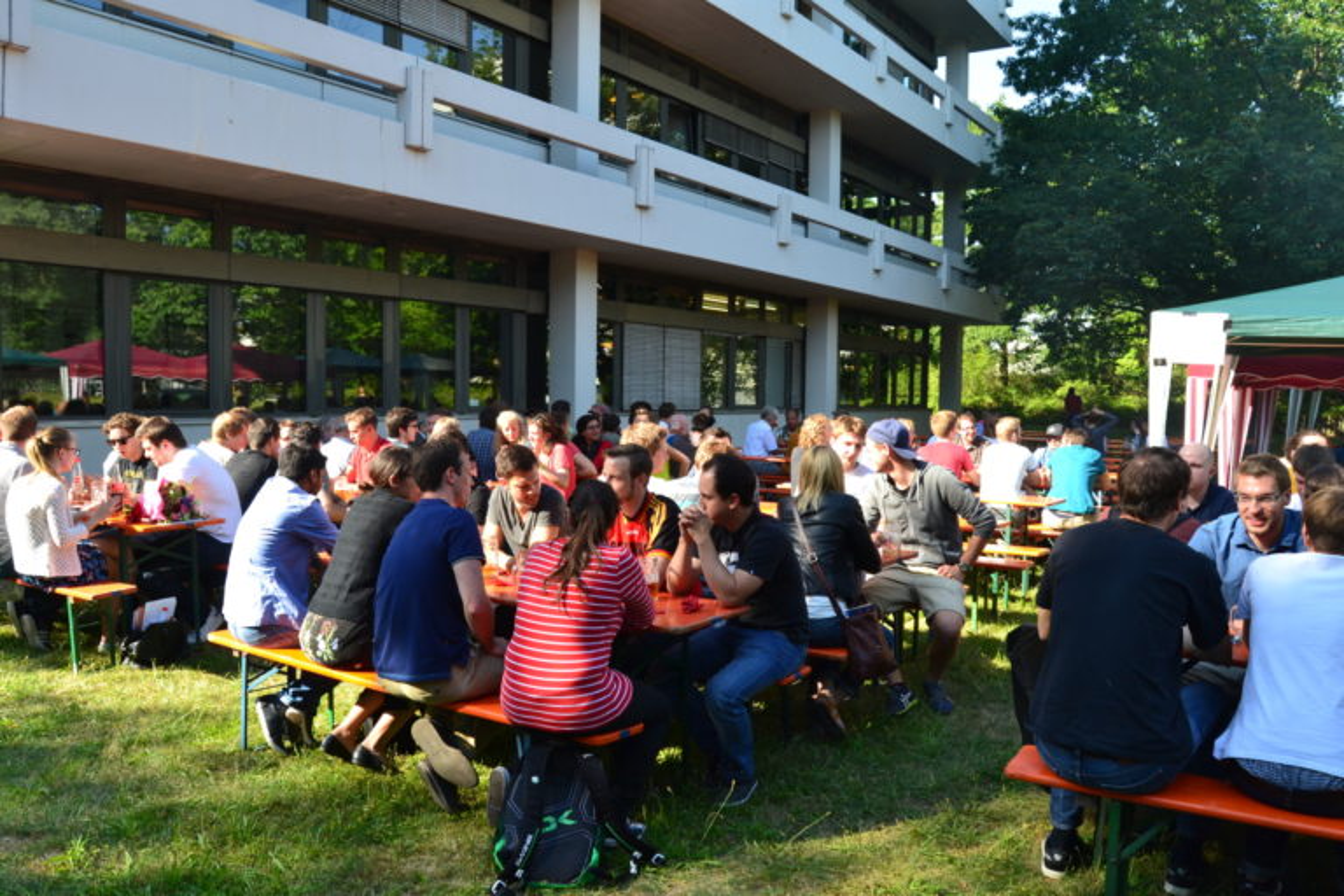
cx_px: 672
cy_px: 448
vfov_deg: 47.9
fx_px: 1008
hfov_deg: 67.4
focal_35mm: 27
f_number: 9
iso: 400
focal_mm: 18
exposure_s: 1/160
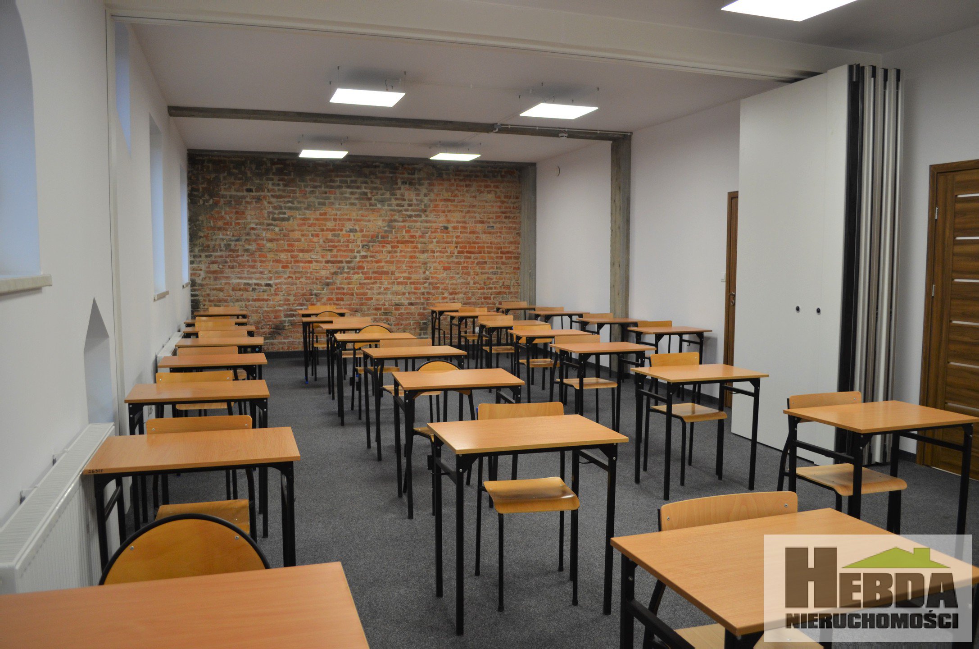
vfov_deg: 47.7
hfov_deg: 67.5
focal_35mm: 27
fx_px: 733
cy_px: 324
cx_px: 490
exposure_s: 1/60
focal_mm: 18
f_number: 4
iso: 560
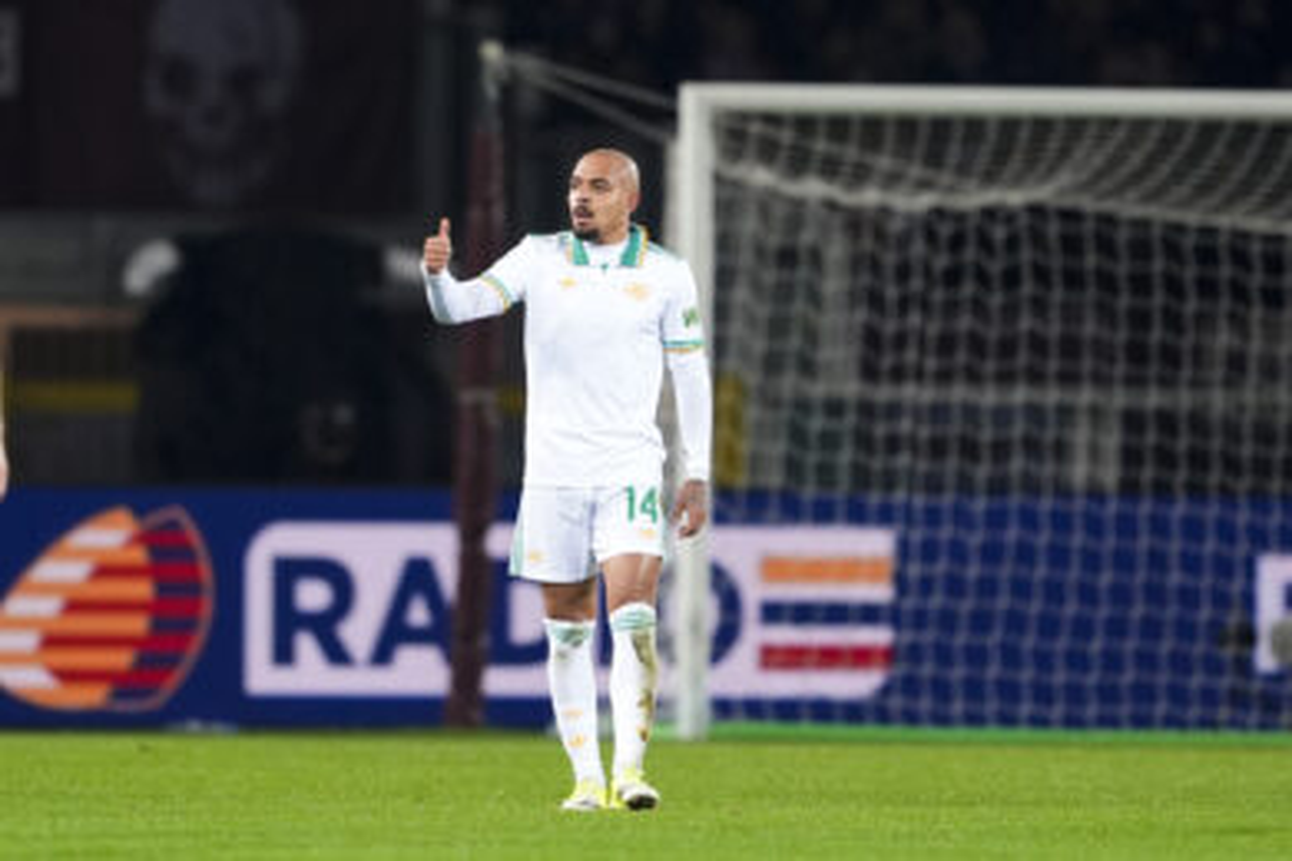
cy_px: 430
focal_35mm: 400
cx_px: 646
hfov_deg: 5.2
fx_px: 14354
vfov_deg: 3.4
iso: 1600
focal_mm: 400
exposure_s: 1/1250
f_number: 2.8
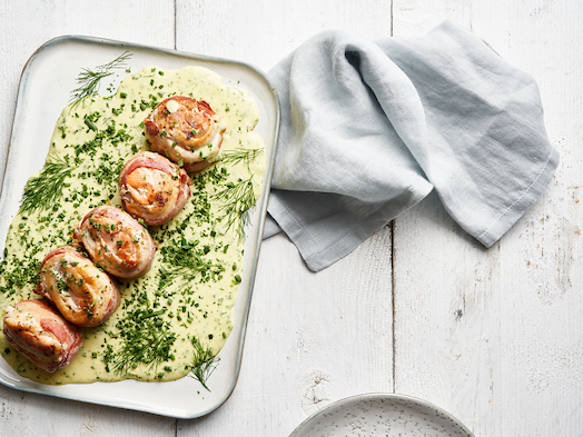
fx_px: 926
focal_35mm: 55
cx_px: 259
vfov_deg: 26.6
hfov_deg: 34.9
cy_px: 216
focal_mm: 50
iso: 200
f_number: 11
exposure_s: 1/125
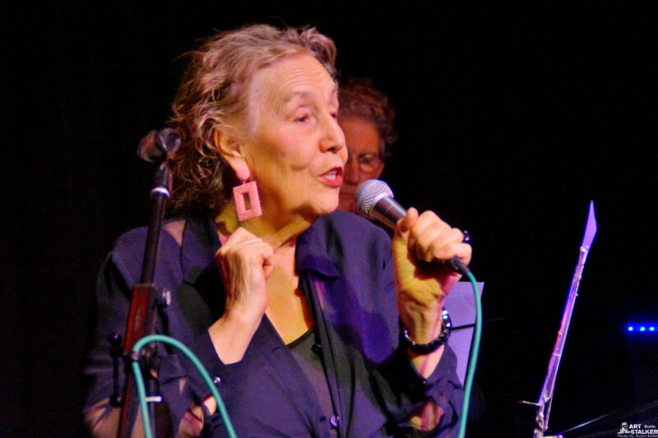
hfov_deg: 13.7
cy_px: 219
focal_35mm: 150
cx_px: 329
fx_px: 2741
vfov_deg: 9.1
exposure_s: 1/50
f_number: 5.6
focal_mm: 100
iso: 3200
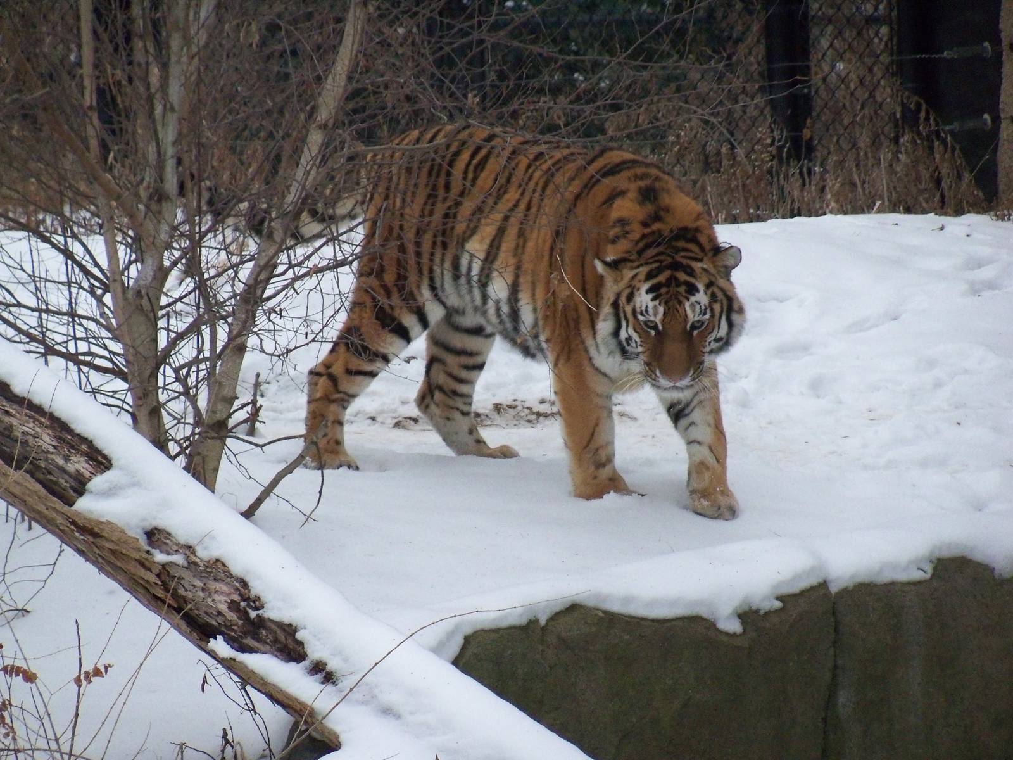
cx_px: 506
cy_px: 380
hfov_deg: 8.0
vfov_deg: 6.0
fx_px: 7228
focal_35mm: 247
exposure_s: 1/500
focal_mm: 43.8
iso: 640
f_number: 4.4
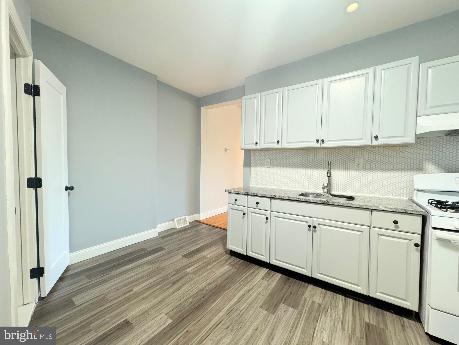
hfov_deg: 102.1
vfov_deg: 85.7
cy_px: 172
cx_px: 230
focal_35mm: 14
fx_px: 186
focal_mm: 2.22
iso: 400
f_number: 2.2
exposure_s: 1/60
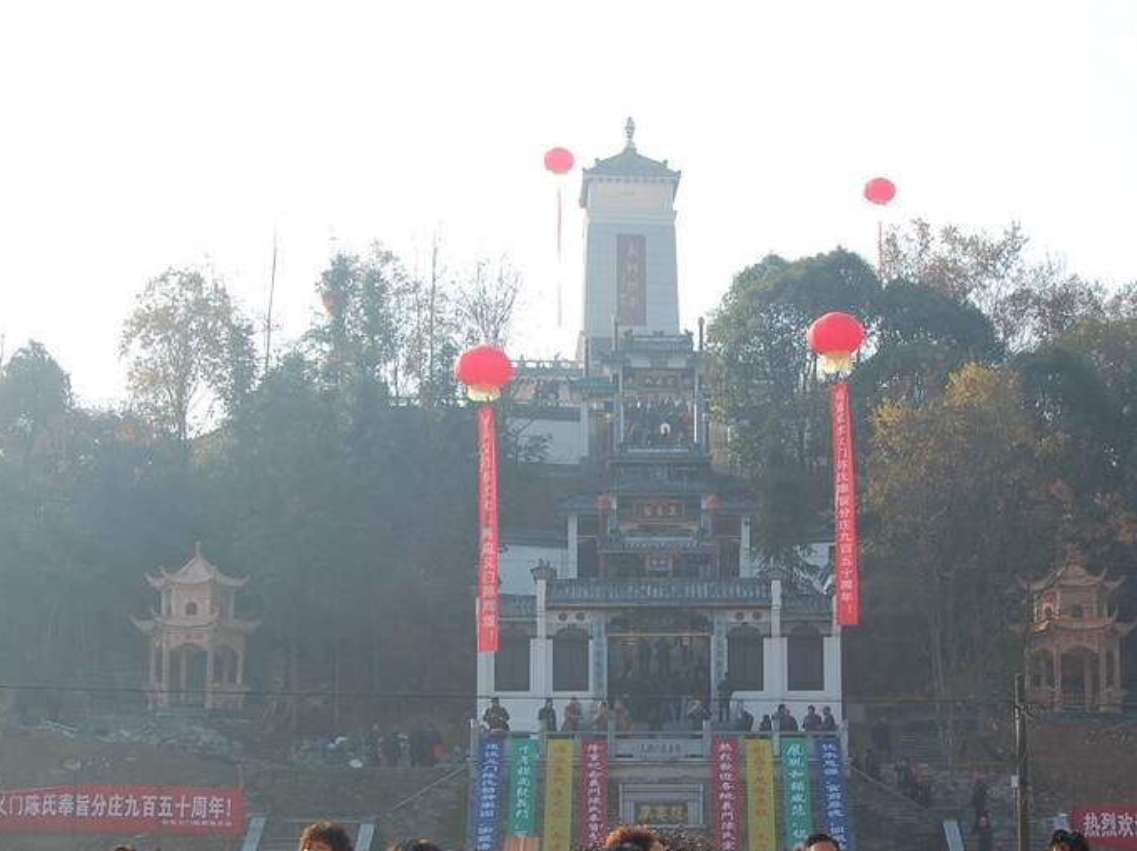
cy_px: 650
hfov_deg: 31.7
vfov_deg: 23.7
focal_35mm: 61
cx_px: 648
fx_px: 2003
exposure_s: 1/200
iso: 200
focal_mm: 24
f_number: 7.1
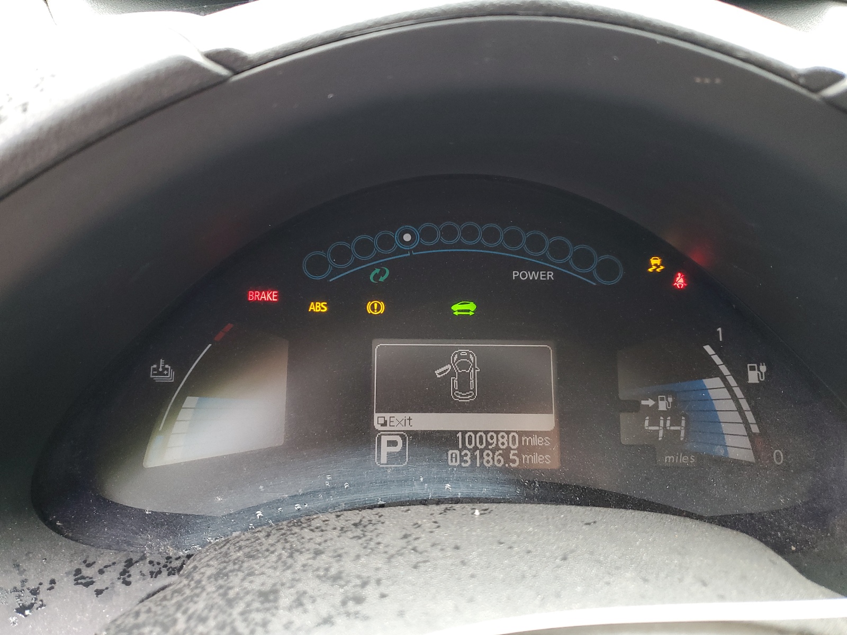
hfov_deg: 67.3
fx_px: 636
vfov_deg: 53.1
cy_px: 318
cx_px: 424
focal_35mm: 26
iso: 90
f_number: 1.5
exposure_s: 1/60.2
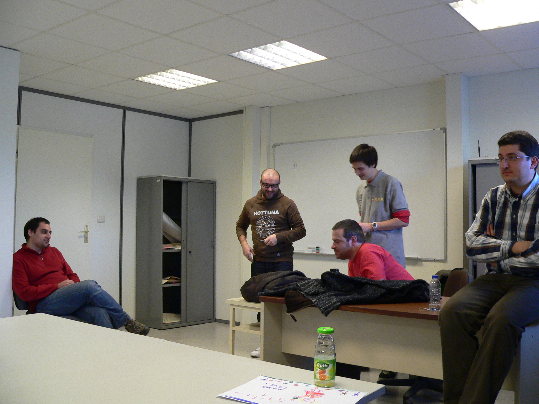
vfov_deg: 39.7
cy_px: 202
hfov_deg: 51.4
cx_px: 270
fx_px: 561
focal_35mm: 36
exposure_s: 1/30
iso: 200
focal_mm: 6
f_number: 2.8
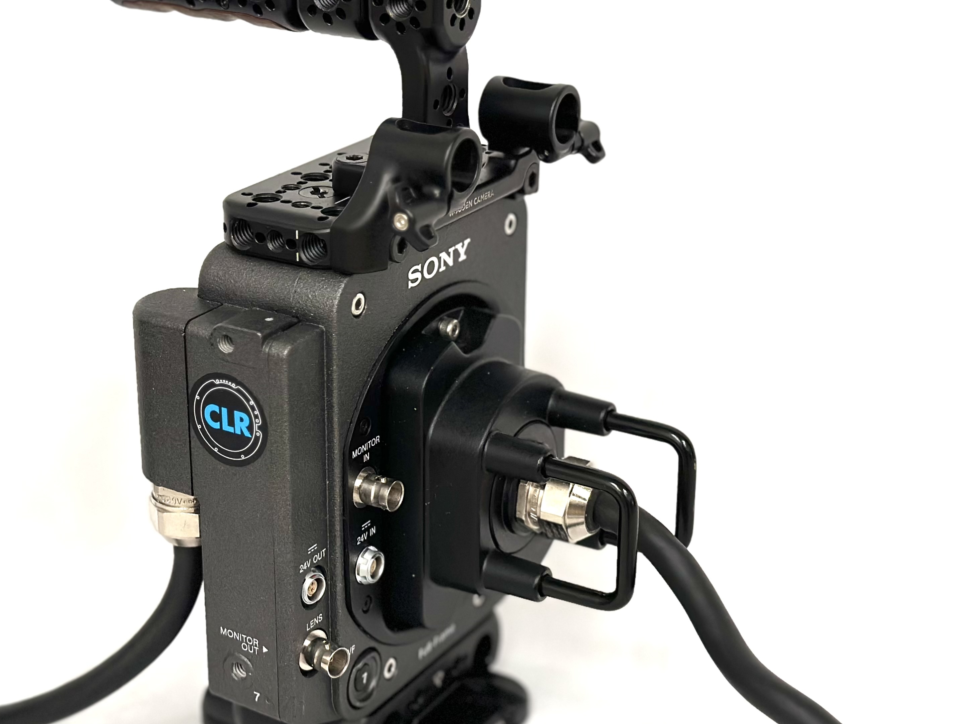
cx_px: 364
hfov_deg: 28.9
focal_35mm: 67
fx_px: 1868
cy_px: 398
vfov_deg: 21.9
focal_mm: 6.86
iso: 160
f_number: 1.78
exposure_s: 1/60
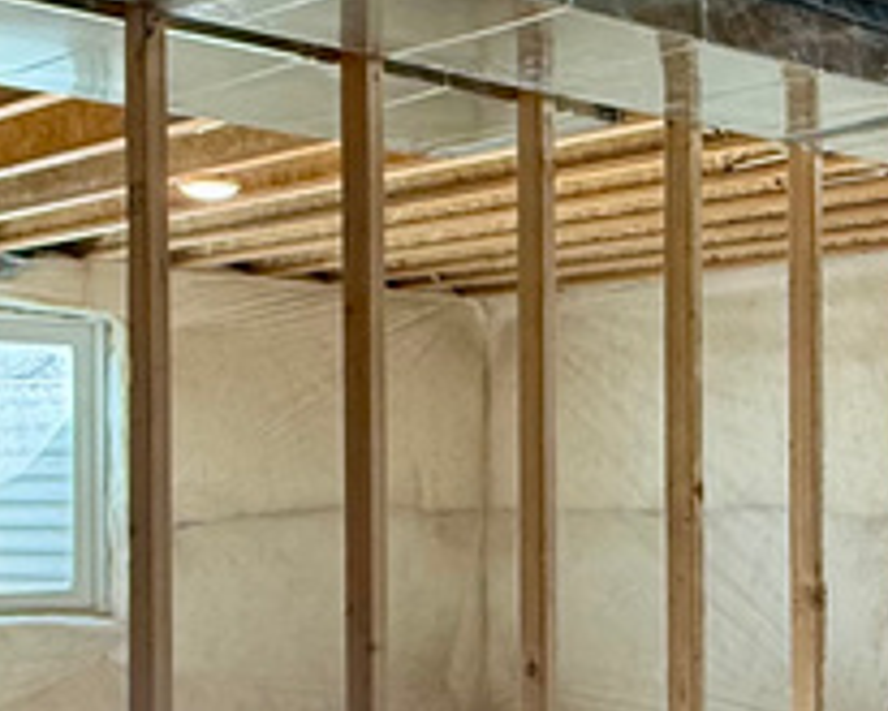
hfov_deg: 26.2
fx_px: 1788
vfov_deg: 22.4
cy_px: 478
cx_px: 914
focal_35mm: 68
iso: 250
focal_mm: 2.22
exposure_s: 1/120
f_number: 2.2
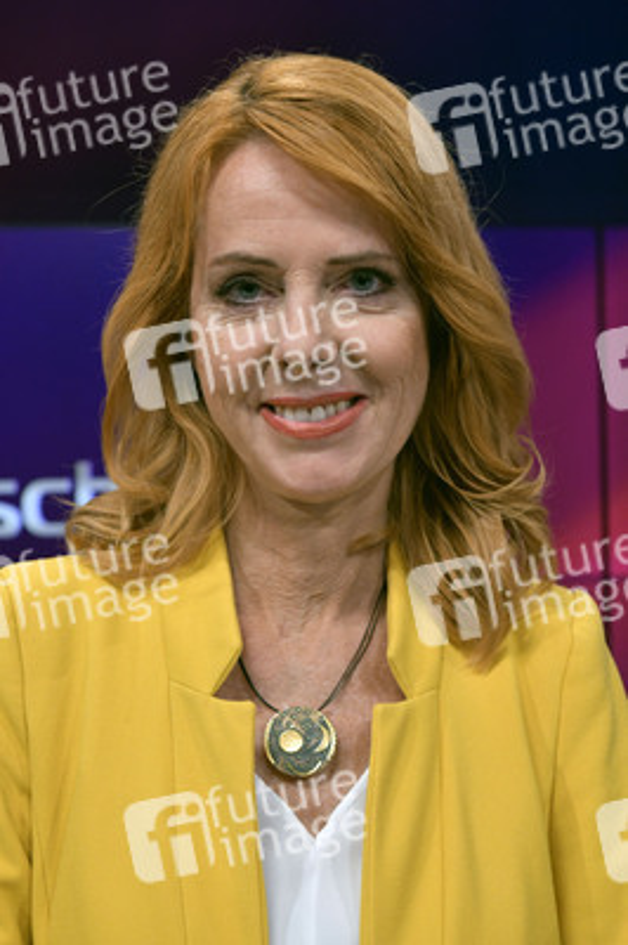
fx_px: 1311
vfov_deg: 39.6
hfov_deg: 26.9
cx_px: 314
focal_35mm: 50
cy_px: 472
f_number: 5
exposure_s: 1/250
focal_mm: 50
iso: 1600
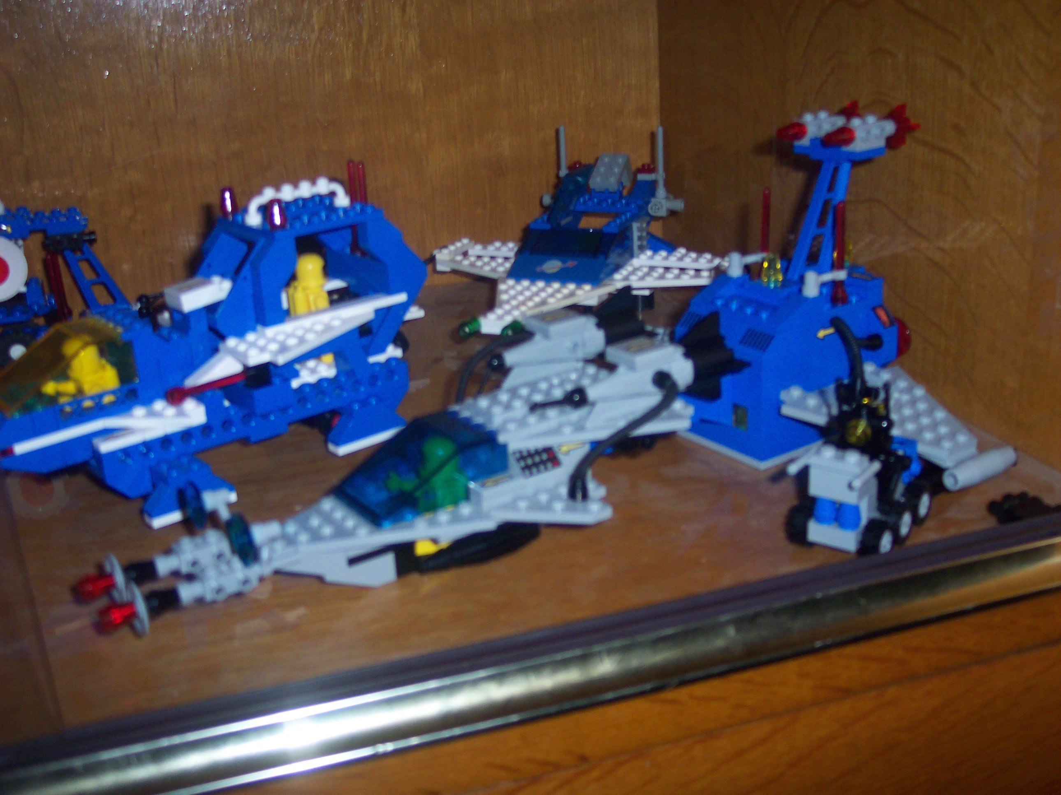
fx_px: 1164
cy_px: 398
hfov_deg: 49.0
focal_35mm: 38
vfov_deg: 37.7
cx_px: 530
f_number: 2.8
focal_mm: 8
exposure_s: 1/30
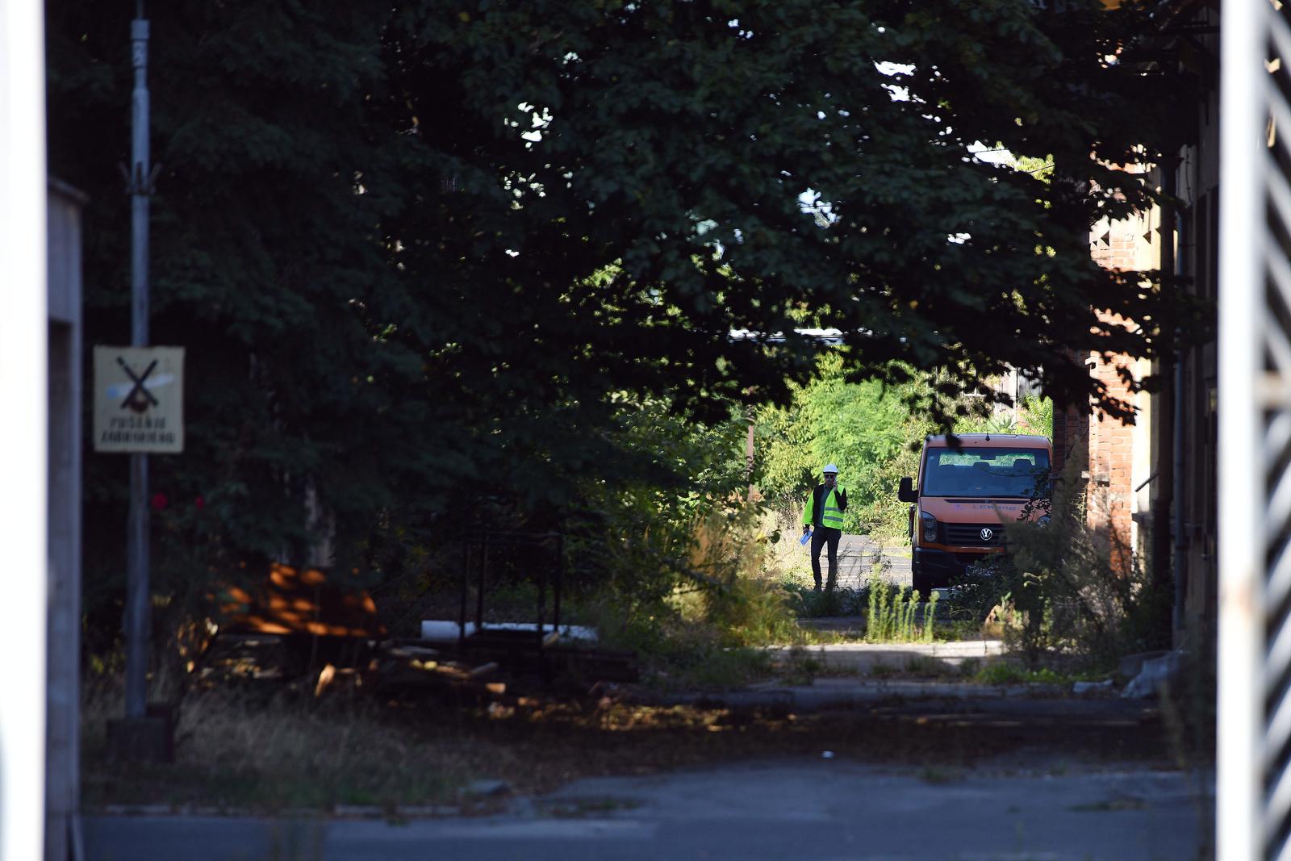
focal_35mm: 200
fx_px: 7172
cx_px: 646
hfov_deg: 10.3
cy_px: 430
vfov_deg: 6.9
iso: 100
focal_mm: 200
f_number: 5
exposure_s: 1/800
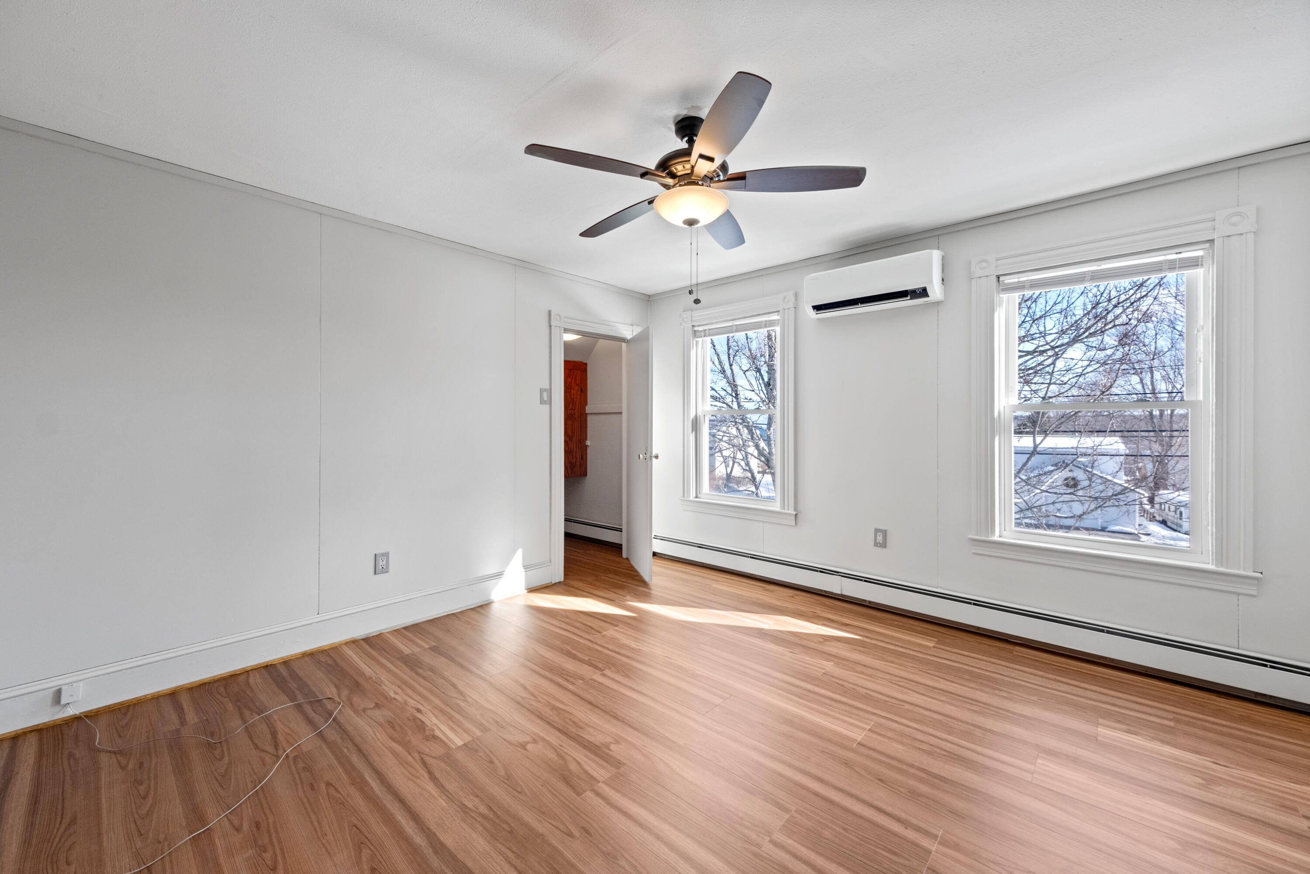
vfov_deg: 85.4
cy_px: 437
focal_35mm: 13
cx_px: 655
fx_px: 473
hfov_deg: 108.3
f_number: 8
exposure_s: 1/13
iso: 500
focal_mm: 8.9
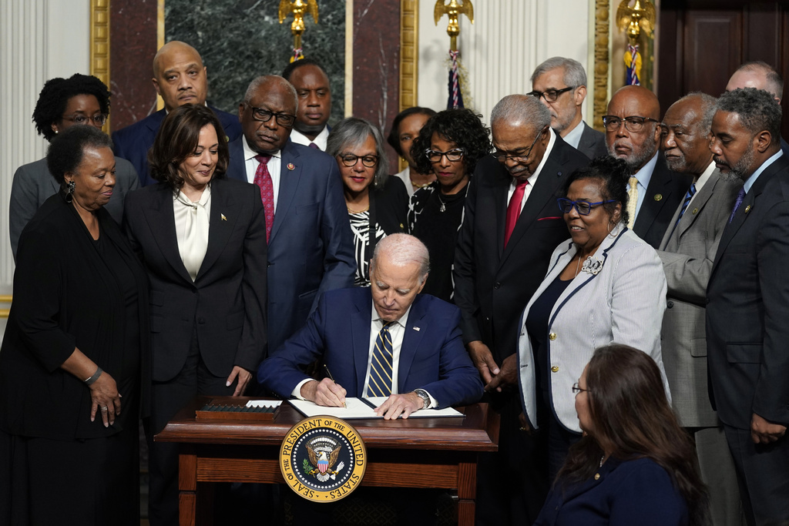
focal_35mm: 96
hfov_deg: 21.2
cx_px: 394
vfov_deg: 14.3
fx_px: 2104
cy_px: 263
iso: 2500
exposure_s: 1/250
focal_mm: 96
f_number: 2.8
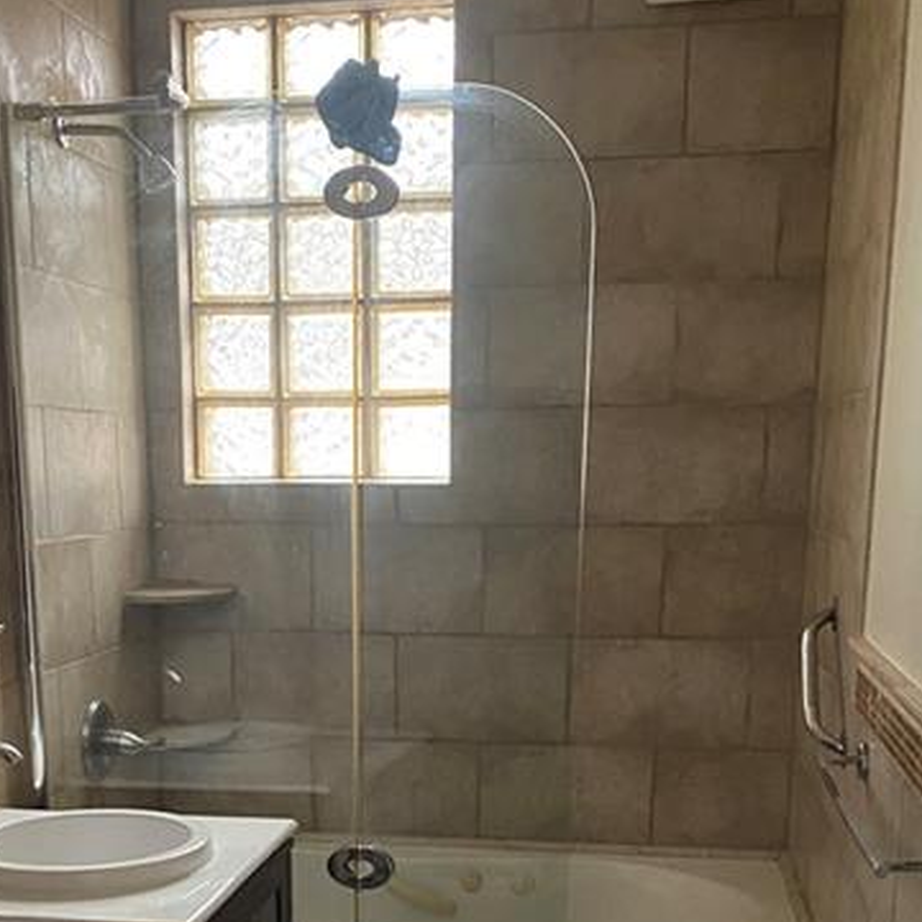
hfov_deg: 34.6
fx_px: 1477
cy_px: 837
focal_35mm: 49
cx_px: 392
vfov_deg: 32.8
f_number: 1.8
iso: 640
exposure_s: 1/30
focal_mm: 4.25
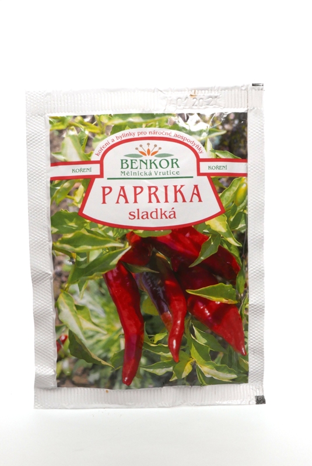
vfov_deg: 27.0
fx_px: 973
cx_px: 156
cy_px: 233
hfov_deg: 18.2
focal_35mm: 75
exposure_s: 1/40
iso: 800
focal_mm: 34
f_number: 16
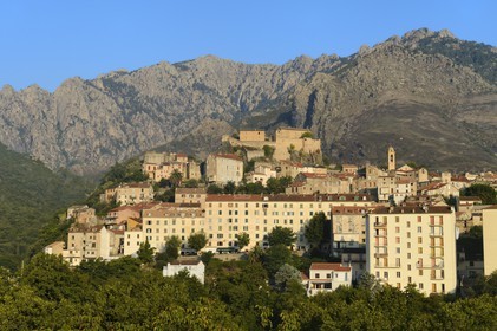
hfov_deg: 33.4
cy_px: 166
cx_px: 248
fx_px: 828
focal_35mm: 60
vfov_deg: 22.6
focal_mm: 60
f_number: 16
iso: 200
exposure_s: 1/200
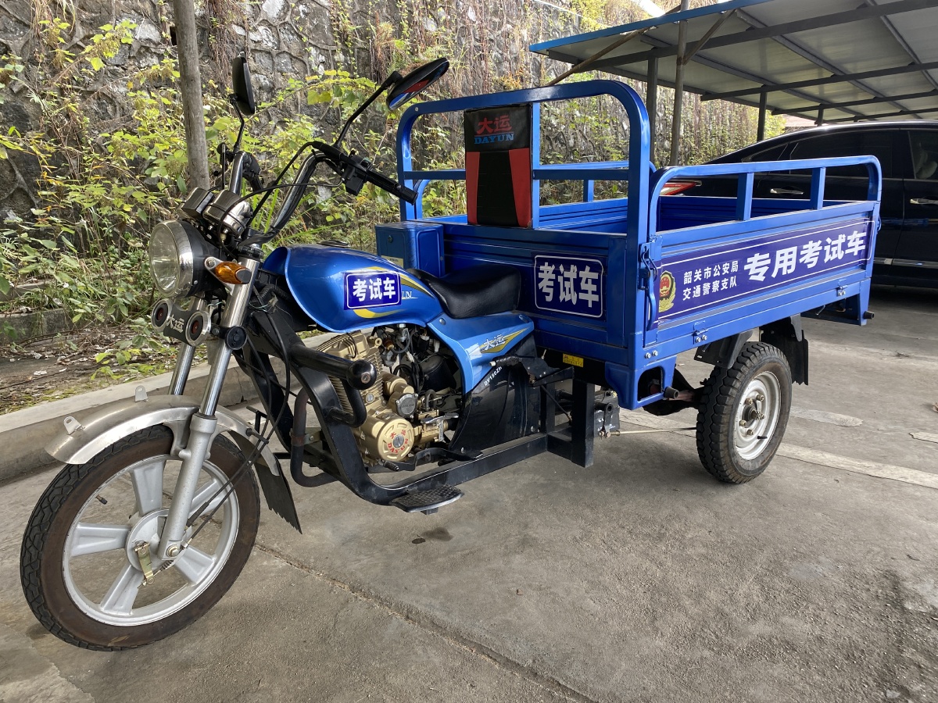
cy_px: 352
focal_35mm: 26
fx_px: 705
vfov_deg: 53.1
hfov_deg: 67.3
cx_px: 469
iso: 64
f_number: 1.8
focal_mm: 4.25
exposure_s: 1/121
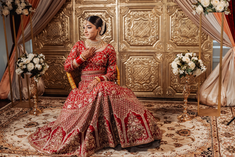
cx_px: 118
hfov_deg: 39.6
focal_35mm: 50
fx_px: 326
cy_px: 78
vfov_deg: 27.0
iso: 1000
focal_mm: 50
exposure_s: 1/200
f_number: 2
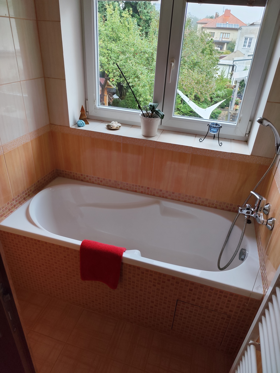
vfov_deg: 73.9
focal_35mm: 23
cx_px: 140
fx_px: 248
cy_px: 186
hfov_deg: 58.9
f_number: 1.65
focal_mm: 6.14
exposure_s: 1/100
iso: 125
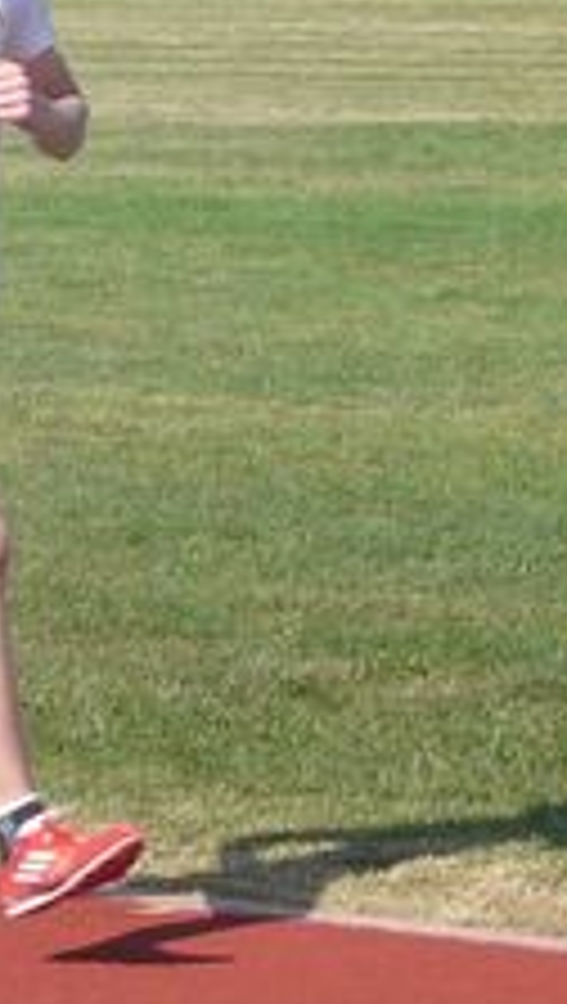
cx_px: 54
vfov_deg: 6.4
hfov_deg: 3.6
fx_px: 8897
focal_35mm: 334
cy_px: 104
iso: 100
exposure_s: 1/500
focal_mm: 11.1
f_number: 4
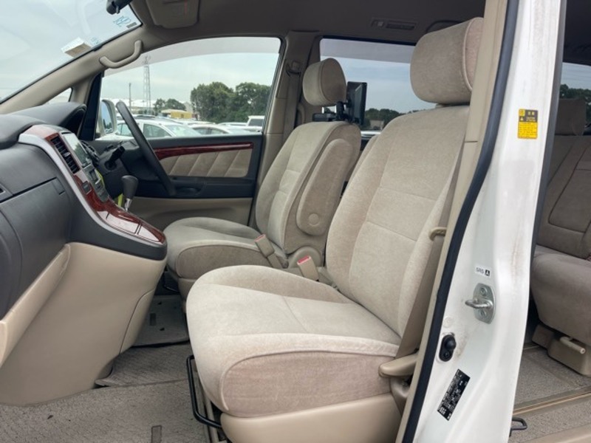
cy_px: 222
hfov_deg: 69.4
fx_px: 427
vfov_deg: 54.9
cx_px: 296
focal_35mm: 25
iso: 32
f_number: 1.6
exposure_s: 1/765
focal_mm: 5.1
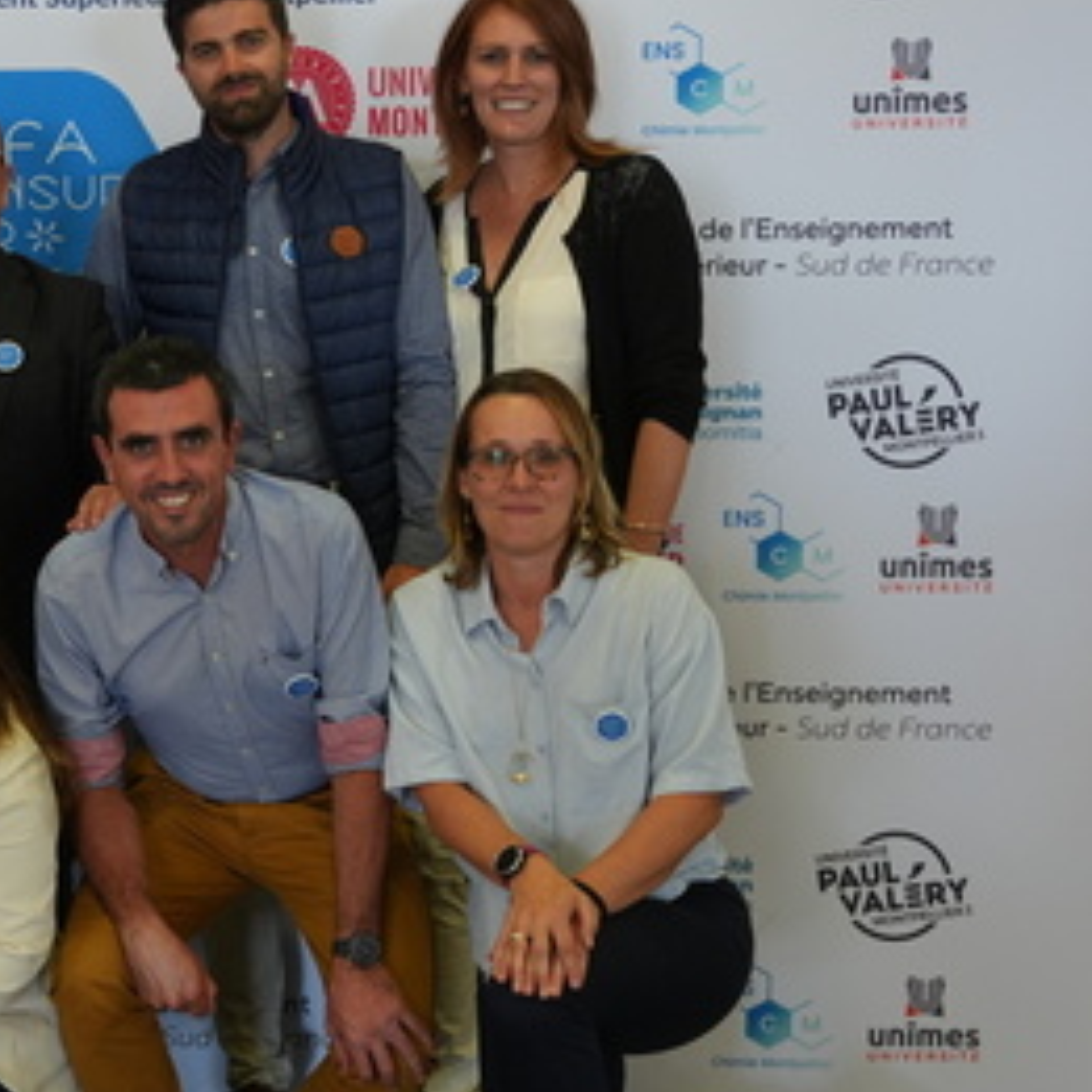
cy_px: 523
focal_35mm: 76
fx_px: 2706
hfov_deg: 22.2
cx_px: 67
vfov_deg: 22.8
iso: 800
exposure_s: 1/50
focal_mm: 31
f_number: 5
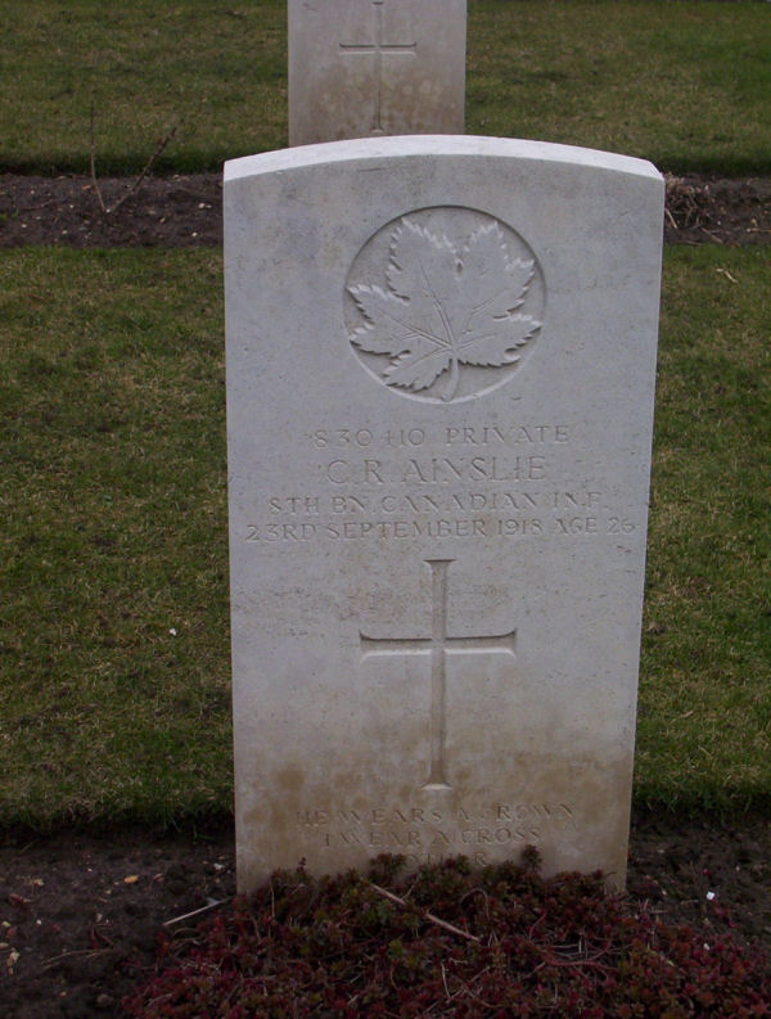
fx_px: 2392
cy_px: 510
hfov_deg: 18.3
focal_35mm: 81
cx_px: 386
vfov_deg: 24.0
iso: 100
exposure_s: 1/326
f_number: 3.62
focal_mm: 10.76
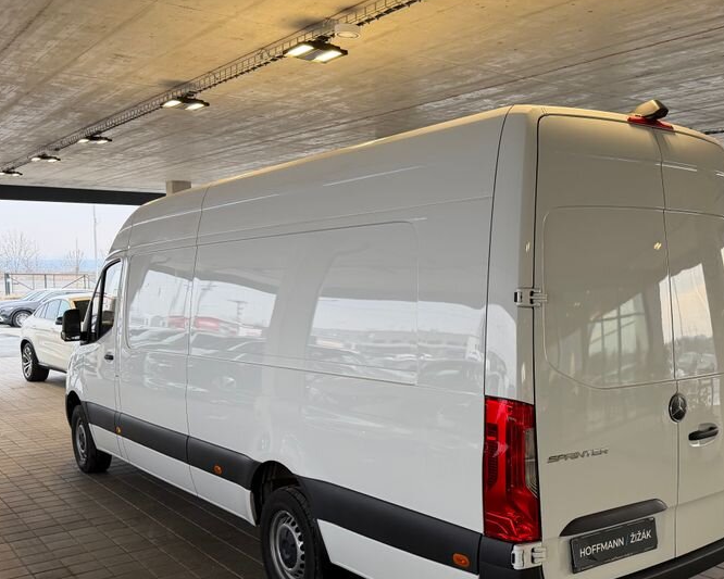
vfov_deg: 41.0
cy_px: 336
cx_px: 462
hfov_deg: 49.7
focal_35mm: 36
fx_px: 772
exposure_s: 1/121
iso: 160
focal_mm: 6.76
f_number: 1.78
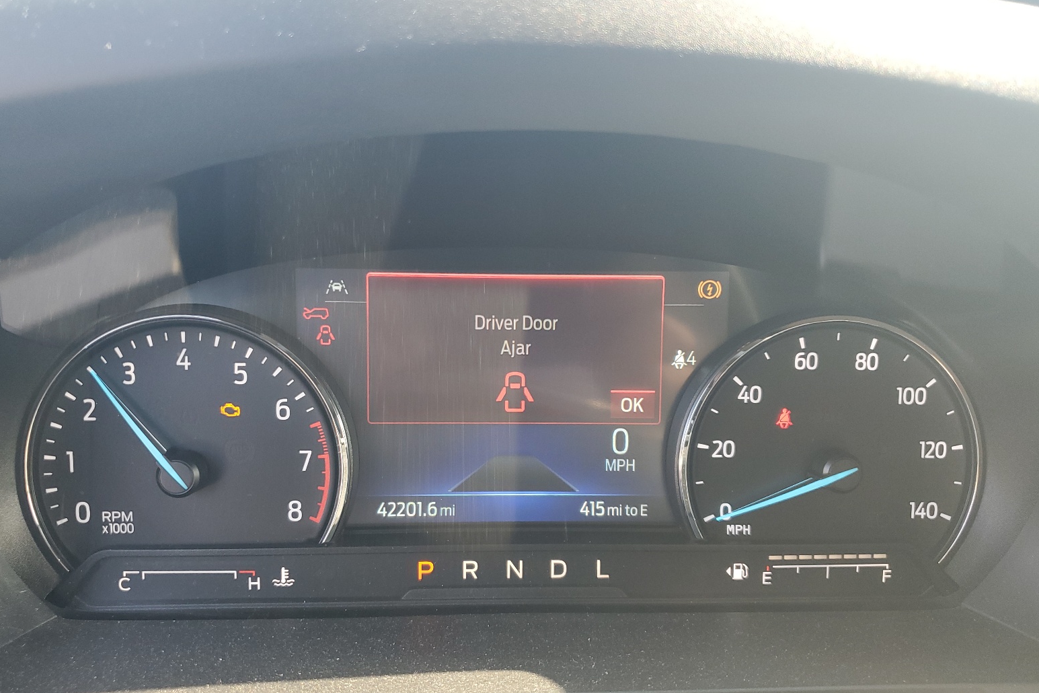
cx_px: 504
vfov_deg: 46.3
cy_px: 392
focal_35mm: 28
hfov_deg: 65.5
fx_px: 808
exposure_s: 1/120
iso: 67
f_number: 1.5
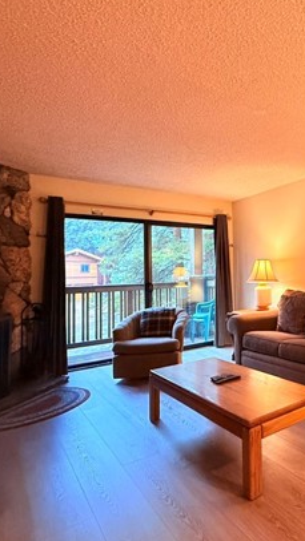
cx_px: 301
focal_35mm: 24
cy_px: 258
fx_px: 345
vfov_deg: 76.3
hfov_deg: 41.8
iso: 640
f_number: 2.2
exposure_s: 1/60
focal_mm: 2.22
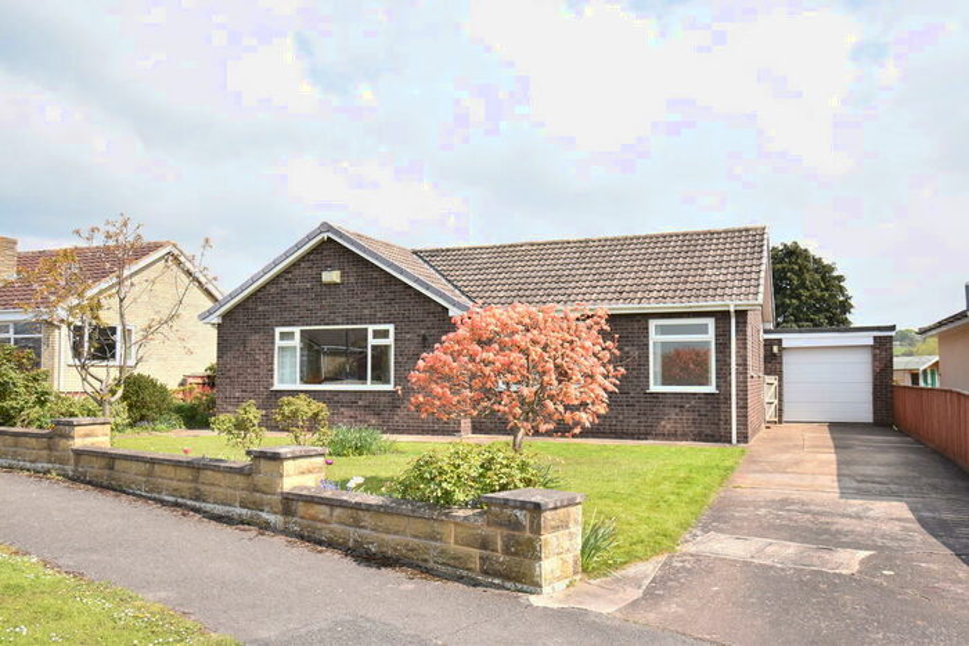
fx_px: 808
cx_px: 484
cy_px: 323
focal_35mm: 30
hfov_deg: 61.9
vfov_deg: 43.6
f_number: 5.6
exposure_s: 1/200
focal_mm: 20
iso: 100
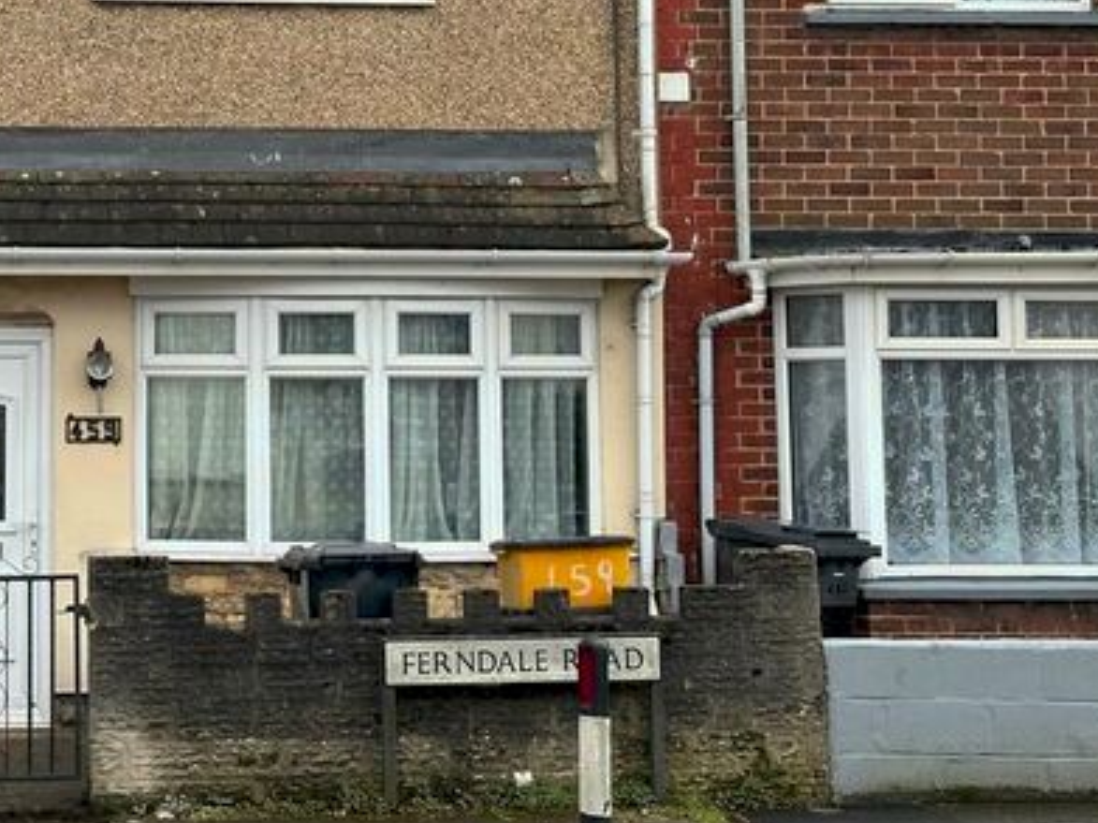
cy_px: 187
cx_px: 188
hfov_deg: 22.4
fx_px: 2727
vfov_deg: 17.0
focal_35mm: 86
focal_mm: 6.86
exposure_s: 1/549
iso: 64
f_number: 1.78
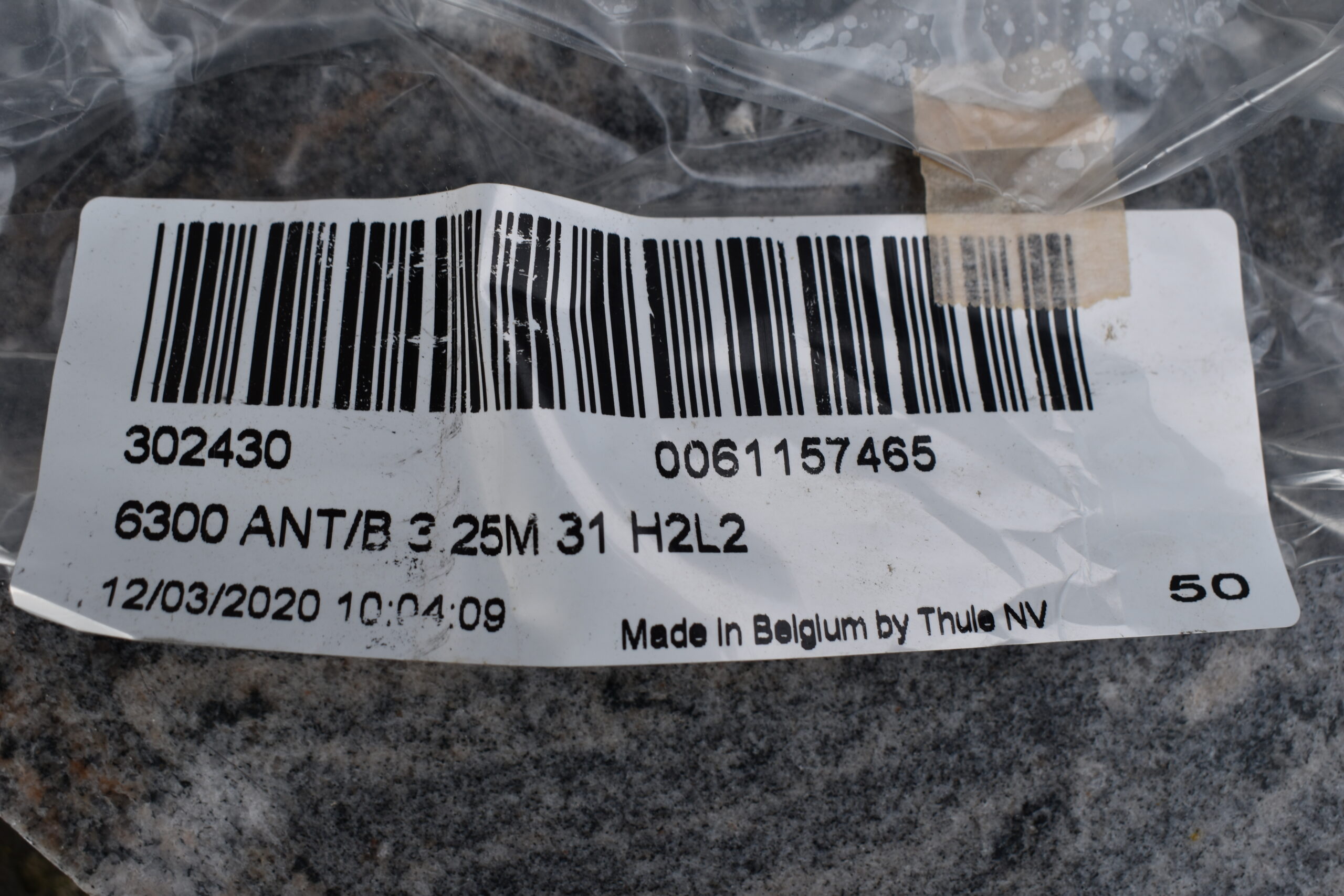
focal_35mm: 44
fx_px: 1624
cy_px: 448
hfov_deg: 45.0
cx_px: 672
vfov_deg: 30.9
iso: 100
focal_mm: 29
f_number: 8
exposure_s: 1/160
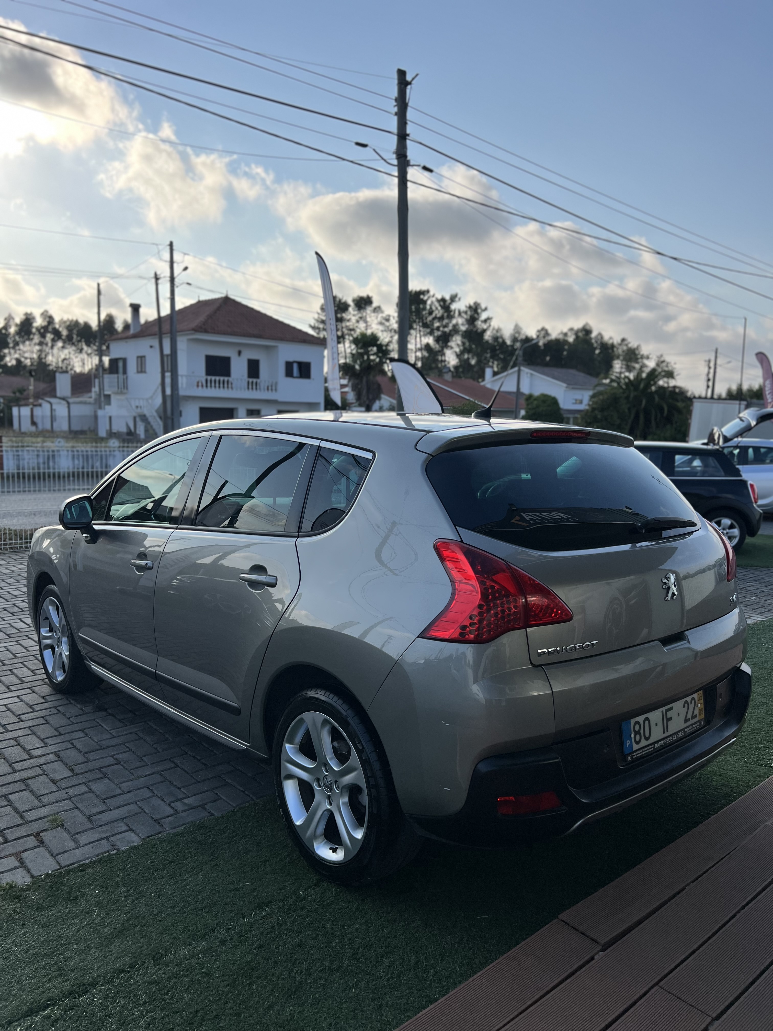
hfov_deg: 53.1
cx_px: 386
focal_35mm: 26
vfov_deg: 67.3
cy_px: 516
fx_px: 774
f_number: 1.5
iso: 50
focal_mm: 5.7
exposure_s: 1/4444
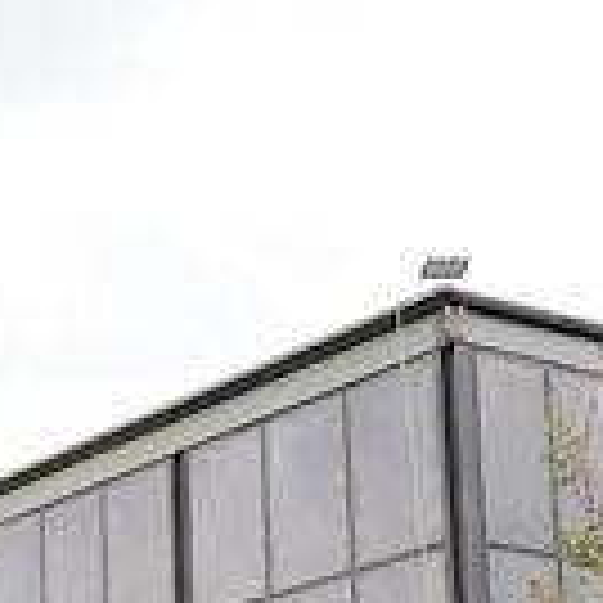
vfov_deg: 16.7
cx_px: -585
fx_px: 1951
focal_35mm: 99
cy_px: 754
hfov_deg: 14.6
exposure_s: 1/200
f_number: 4.5
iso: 125
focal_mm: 9
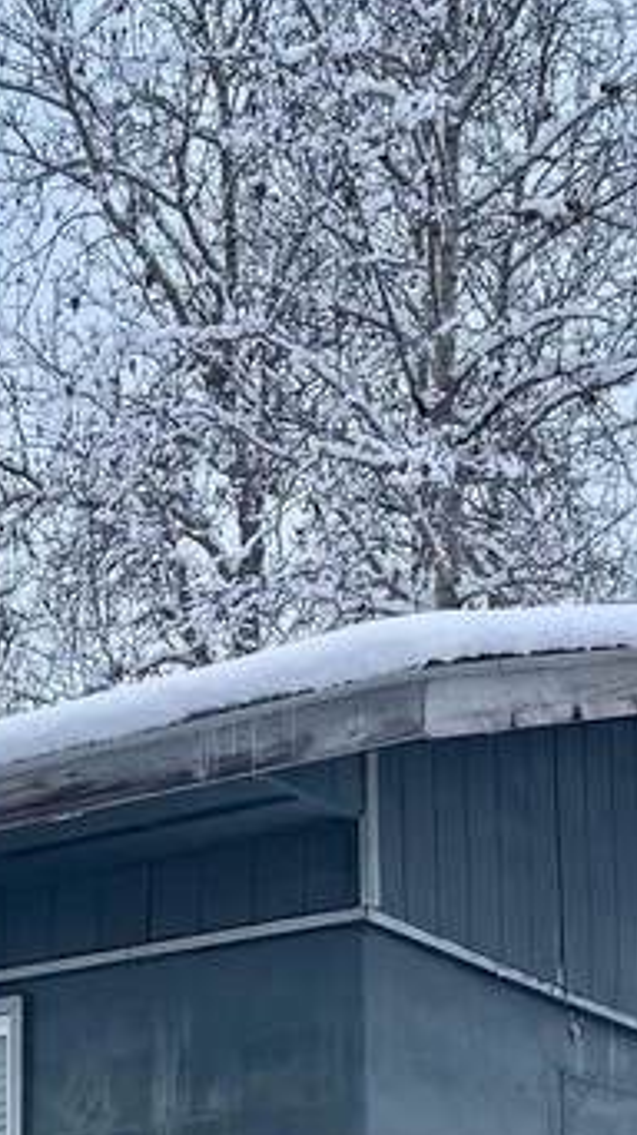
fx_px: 2947
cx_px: 113
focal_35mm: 98
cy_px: 1128
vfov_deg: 21.1
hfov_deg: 12.3
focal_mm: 6.76
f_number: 1.78
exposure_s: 1/301
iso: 80
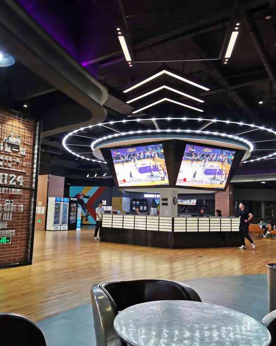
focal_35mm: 29
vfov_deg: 60.4
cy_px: 182
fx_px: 296
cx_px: 139
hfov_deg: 50.0
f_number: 1.6
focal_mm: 5.56
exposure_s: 1/100
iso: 125
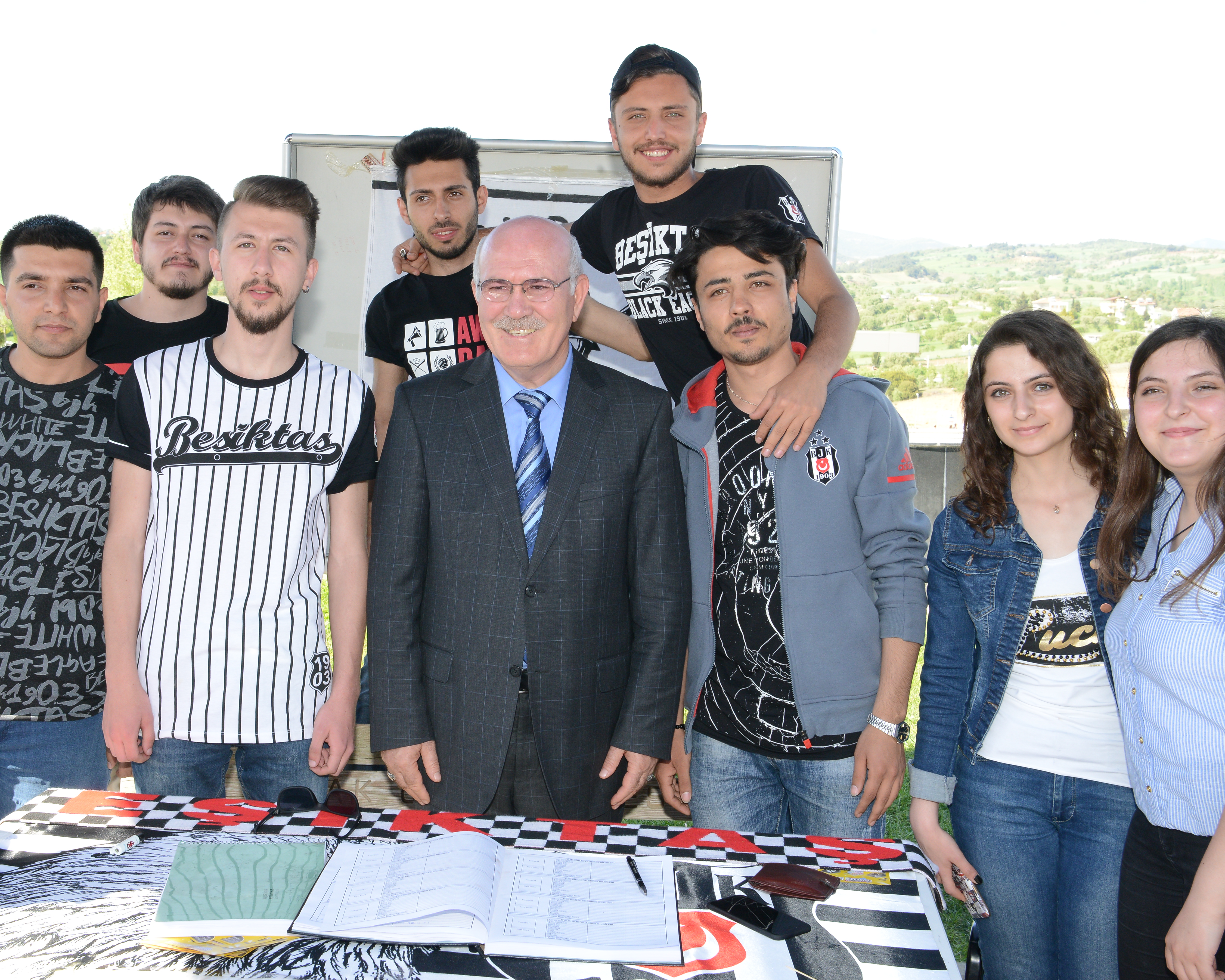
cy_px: 487
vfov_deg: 32.7
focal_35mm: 46
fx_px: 1668
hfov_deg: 40.2
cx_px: 526
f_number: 14
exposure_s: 1/160
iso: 1000
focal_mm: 40
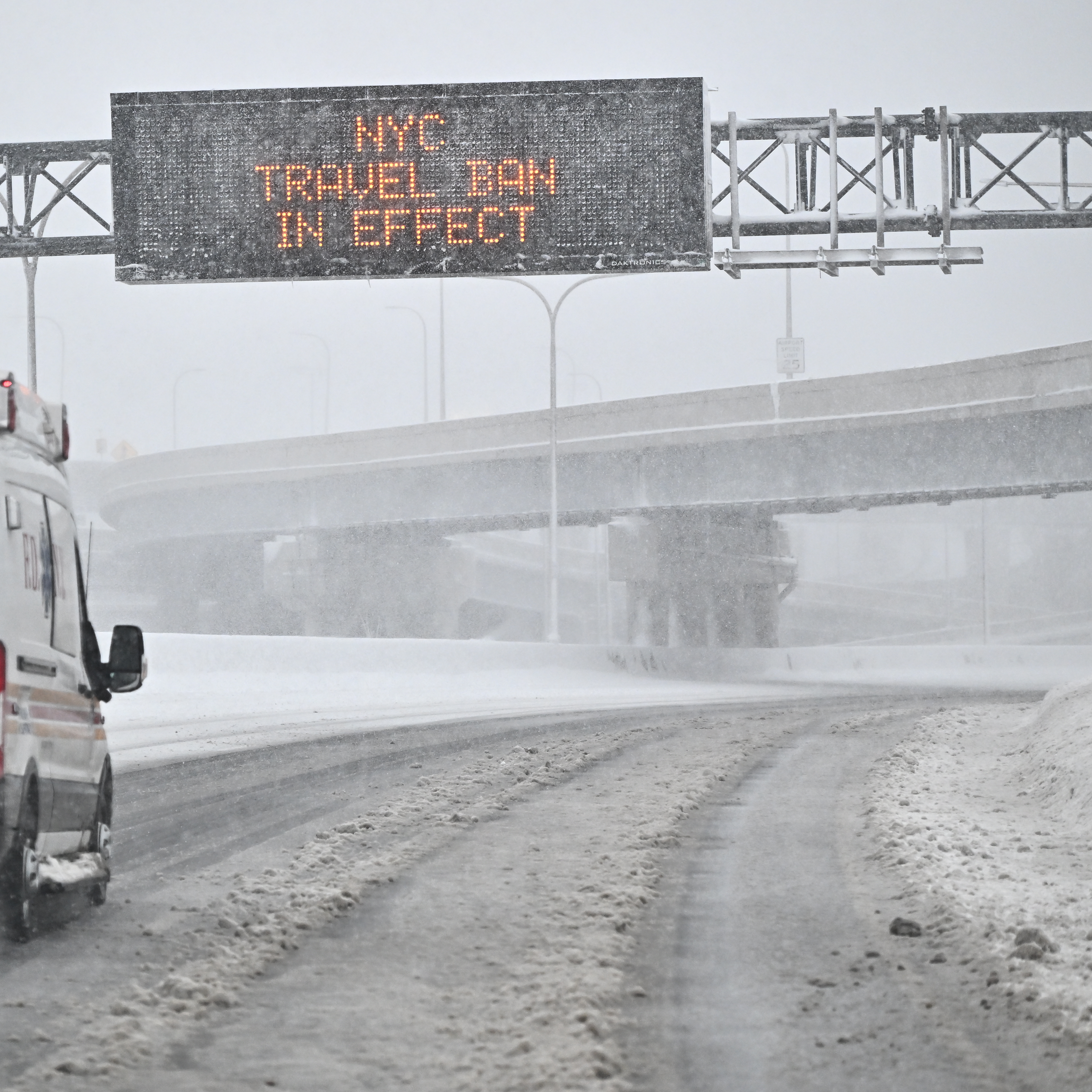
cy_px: 531
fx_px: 5782
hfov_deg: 10.8
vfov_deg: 10.8
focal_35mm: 162
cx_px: 399
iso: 1250
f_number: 4
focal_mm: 120
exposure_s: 1/1000
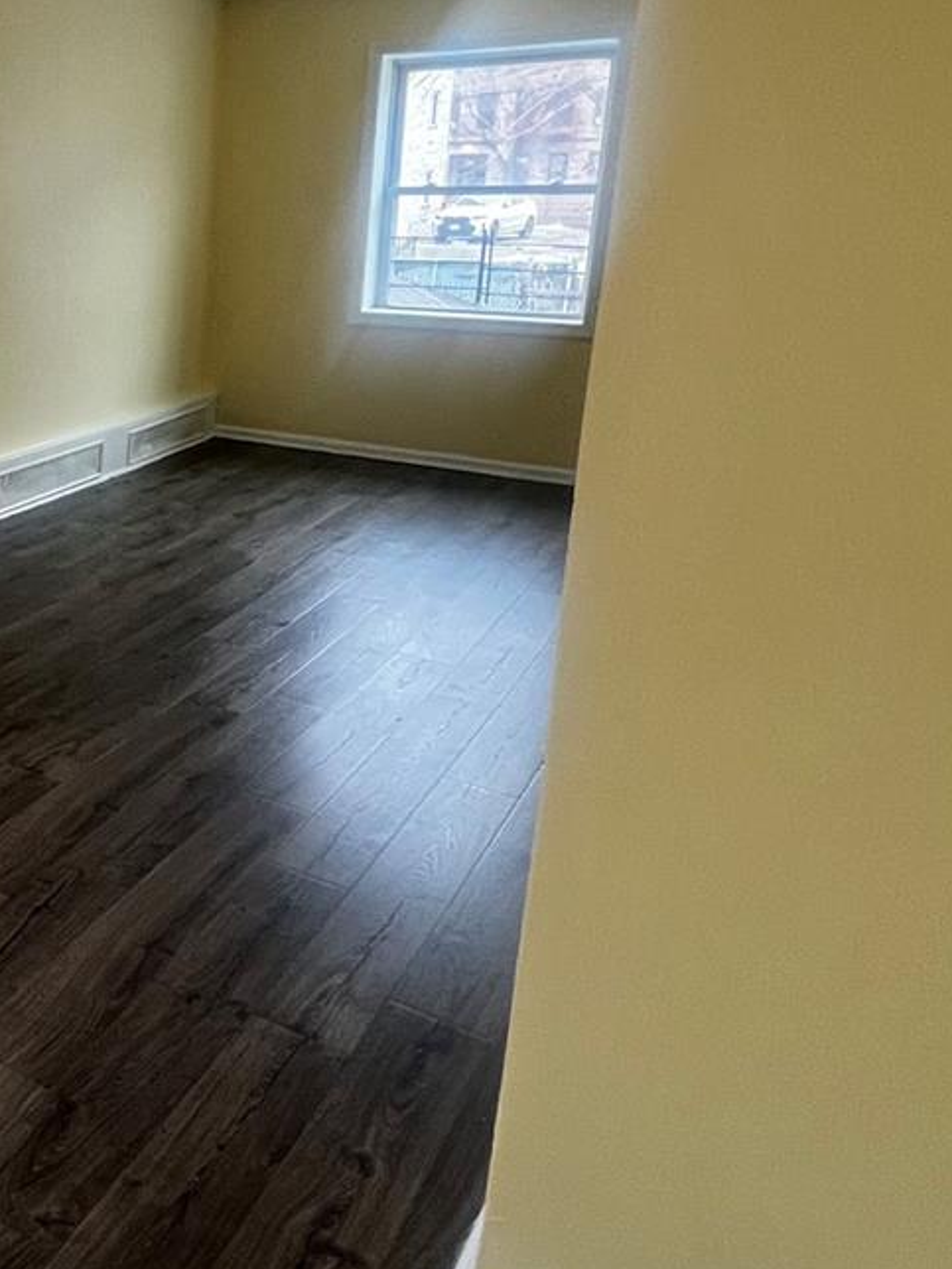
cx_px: -83
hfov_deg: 38.1
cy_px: 502
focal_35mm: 31
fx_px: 1137
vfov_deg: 57.9
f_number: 1.8
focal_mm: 1.57
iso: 250
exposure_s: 1/60
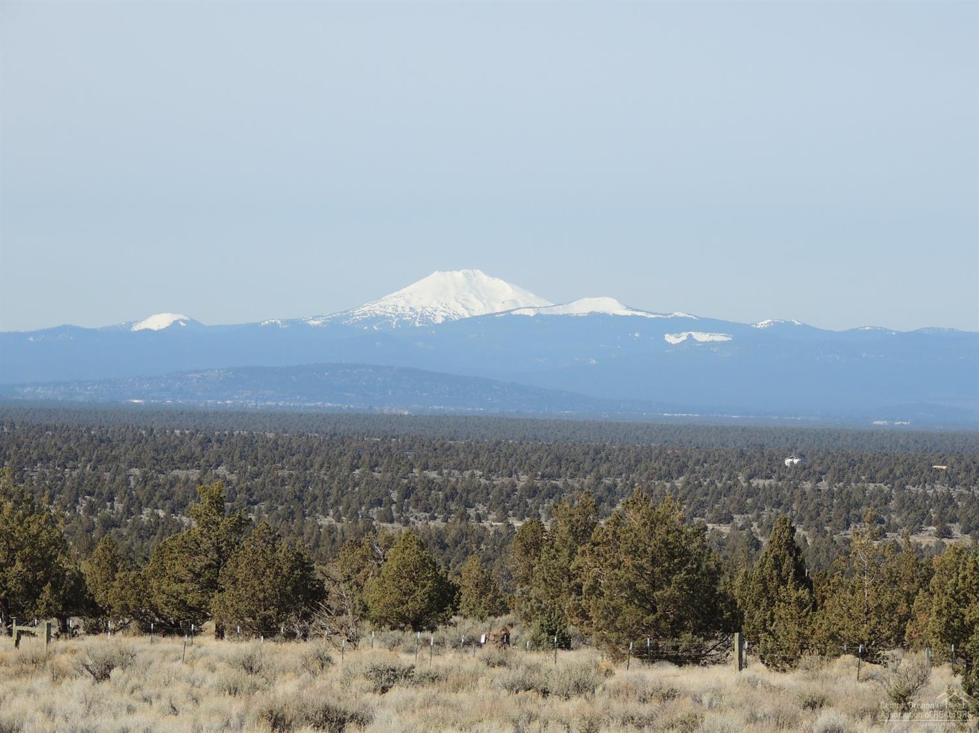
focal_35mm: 185
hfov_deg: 10.7
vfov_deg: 8.0
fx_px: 5230
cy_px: 366
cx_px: 490
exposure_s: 1/800
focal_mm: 33
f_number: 4.6
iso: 100
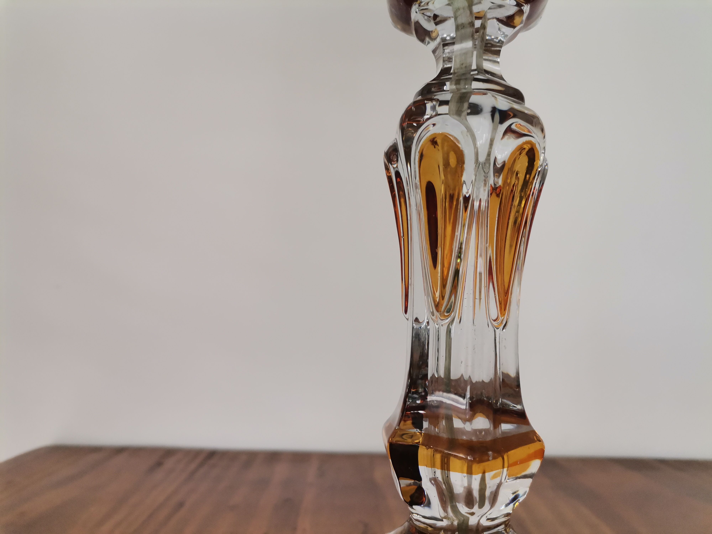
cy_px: 267
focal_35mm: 26
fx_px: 535
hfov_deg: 67.3
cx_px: 356
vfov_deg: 53.1
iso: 125
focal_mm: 4.75
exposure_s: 1/100
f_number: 1.8
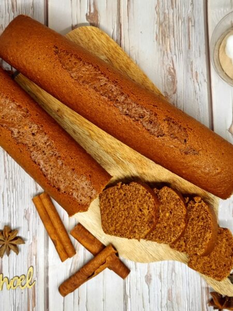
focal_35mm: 26
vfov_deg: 67.3
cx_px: 116
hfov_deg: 53.1
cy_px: 156
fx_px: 233
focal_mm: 5.4
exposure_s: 1/100
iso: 100
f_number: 1.8
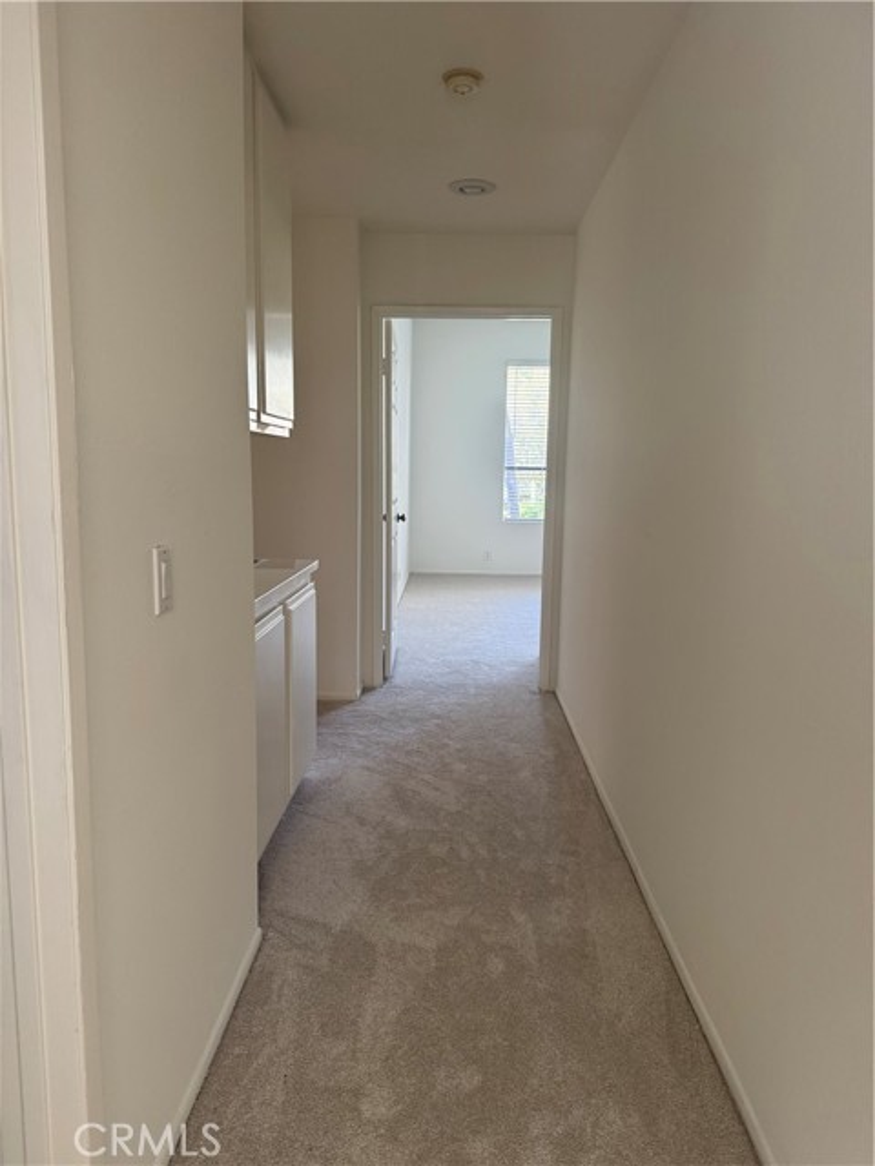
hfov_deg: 56.8
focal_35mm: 24
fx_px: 809
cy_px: 583
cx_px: 438
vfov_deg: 71.6
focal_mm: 6.76
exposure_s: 1/87
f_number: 1.78
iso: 200
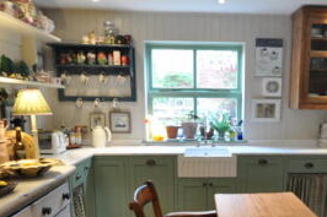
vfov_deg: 34.6
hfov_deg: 50.8
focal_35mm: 37
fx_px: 336
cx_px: 223
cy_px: 179
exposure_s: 1/20
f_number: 4
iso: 400
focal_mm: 10
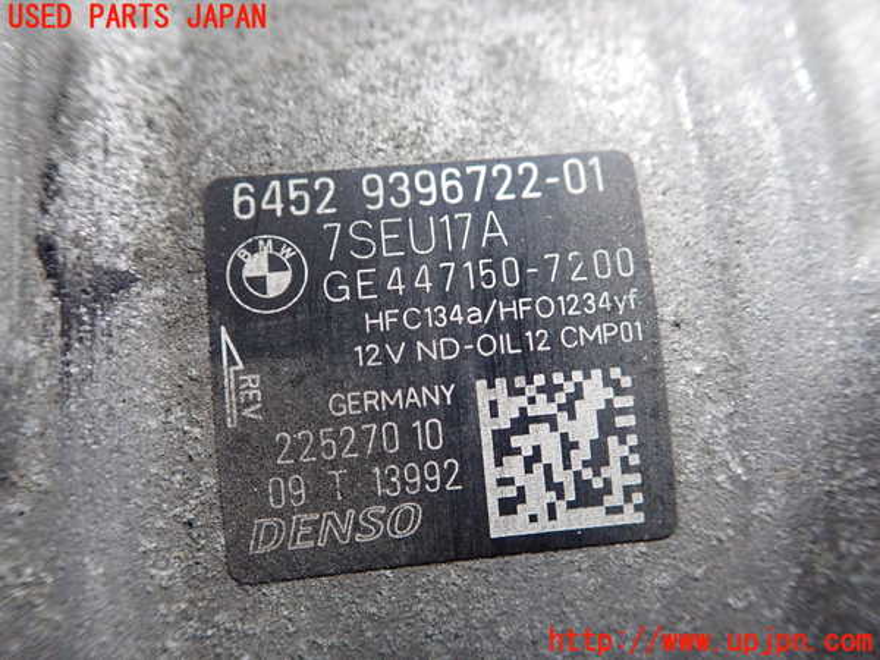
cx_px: 440
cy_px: 330
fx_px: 763
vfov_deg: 46.8
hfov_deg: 60.0
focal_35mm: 30
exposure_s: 1/125
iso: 640
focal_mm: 5.5
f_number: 2.3
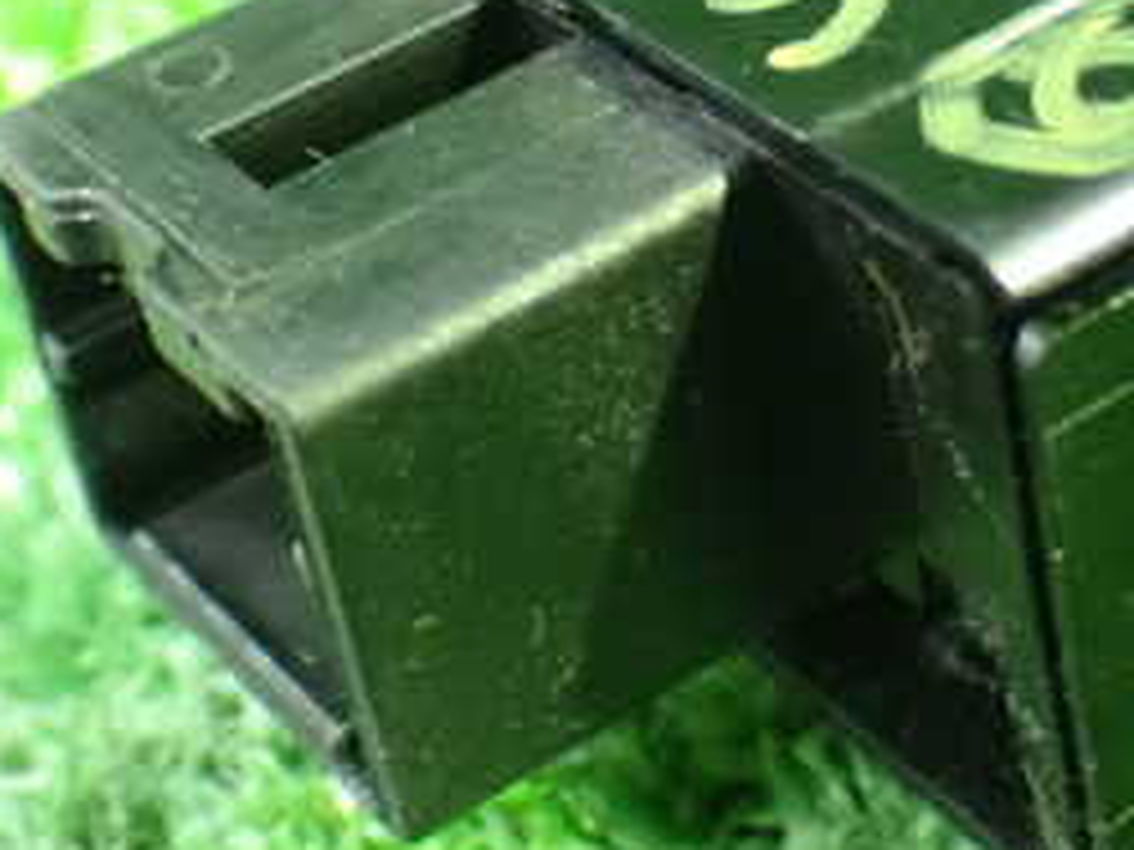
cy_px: -22
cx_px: 900
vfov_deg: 13.0
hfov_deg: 17.4
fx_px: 3669
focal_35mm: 112
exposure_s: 1/13
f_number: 3.1
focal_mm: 8.4
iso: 1600
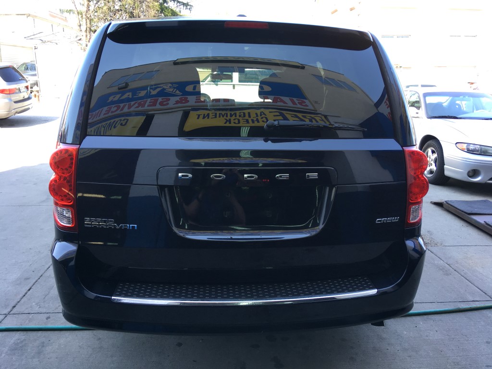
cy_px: 184
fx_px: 412
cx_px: 246
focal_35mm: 29
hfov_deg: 61.7
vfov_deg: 48.2
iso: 32
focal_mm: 4.15
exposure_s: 1/120
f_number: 2.2
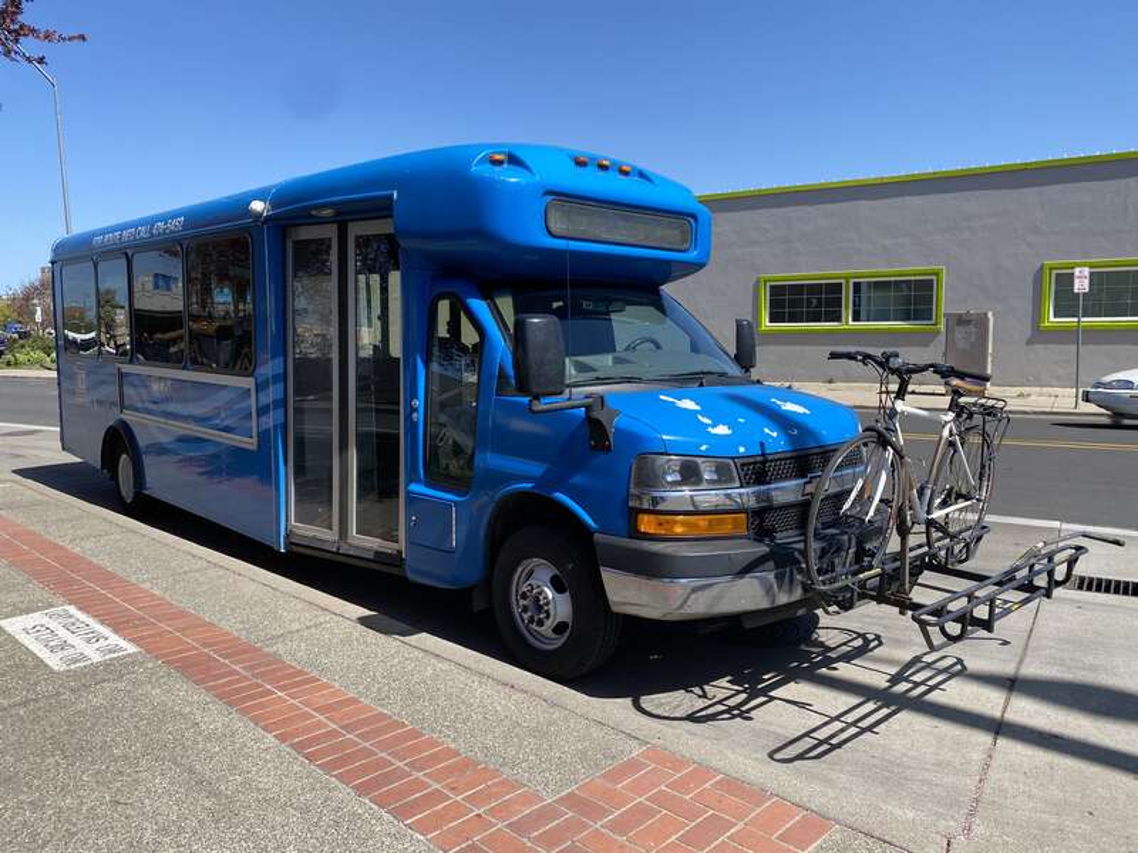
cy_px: 426
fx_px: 855
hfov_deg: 67.3
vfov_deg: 53.1
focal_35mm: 26
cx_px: 569
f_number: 1.8
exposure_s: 1/1838
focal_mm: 4.25
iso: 32
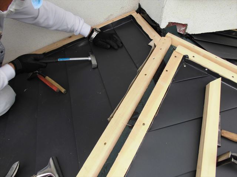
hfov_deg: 67.3
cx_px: 118
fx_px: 178
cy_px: 88
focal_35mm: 26
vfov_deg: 53.1
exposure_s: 1/400
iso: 100
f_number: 3.5
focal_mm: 4.6
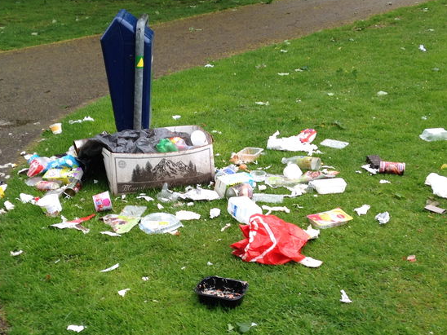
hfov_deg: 54.0
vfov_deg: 41.8
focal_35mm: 34
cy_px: 167
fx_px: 439
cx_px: 218
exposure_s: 1/125
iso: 50
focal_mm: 4.12
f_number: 2.4
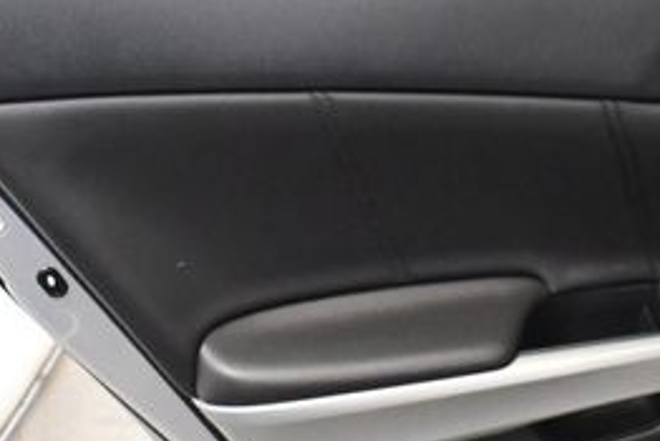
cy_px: 292
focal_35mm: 88
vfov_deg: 15.5
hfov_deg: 23.0
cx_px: 418
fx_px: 1614
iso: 3200
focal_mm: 18
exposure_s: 1/100
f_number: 3.5
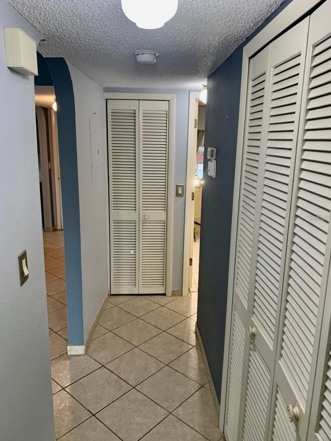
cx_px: 169
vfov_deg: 65.3
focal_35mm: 27
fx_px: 344
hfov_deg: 51.3
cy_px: 217
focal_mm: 4.25
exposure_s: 1/60
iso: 80
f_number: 1.8
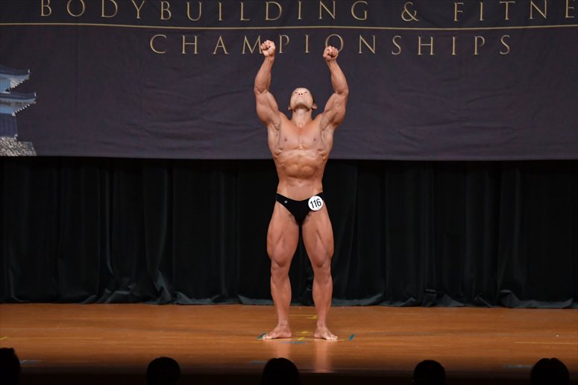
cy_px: 192
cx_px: 289
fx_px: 3482
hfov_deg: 9.5
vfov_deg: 6.3
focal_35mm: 217
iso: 4000
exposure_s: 1/400
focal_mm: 145
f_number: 5.6
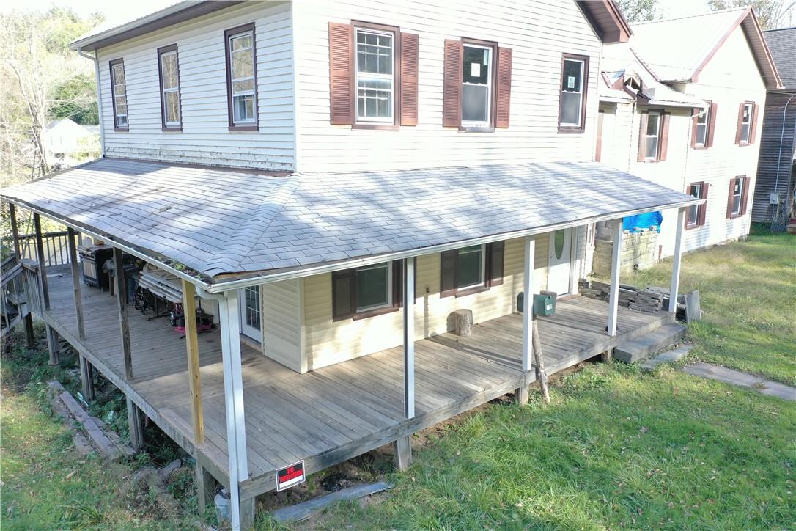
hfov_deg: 65.5
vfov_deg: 46.4
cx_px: 398
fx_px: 619
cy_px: 266
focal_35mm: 28
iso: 100
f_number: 4
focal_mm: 10.26
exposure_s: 1/80
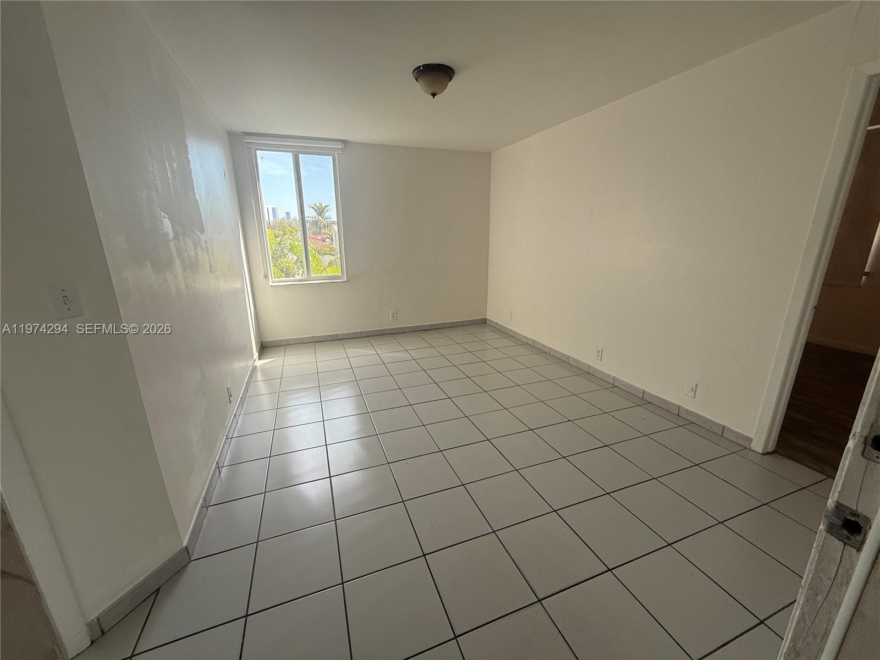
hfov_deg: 102.1
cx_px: 440
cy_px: 330
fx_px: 356
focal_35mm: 14
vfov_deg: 85.7
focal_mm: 2.22
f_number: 2.2
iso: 64
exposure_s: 1/119
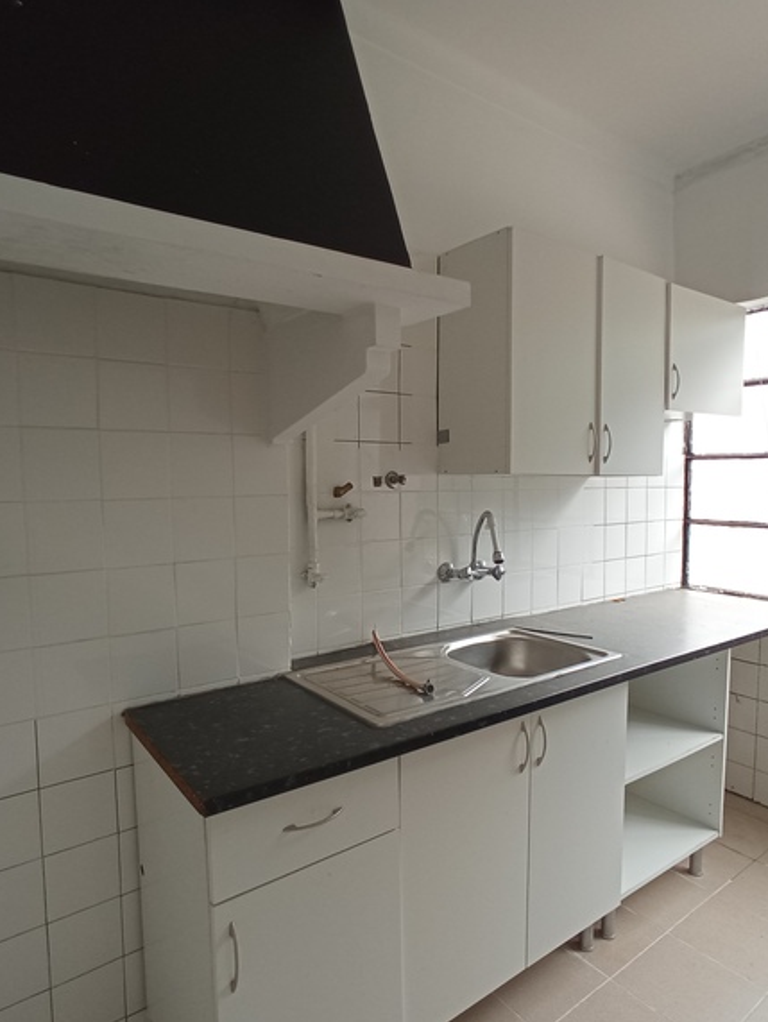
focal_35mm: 21
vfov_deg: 78.9
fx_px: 621
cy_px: 530
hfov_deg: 63.4
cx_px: 408
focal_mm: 1.65
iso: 111
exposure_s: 1/115
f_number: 2.2
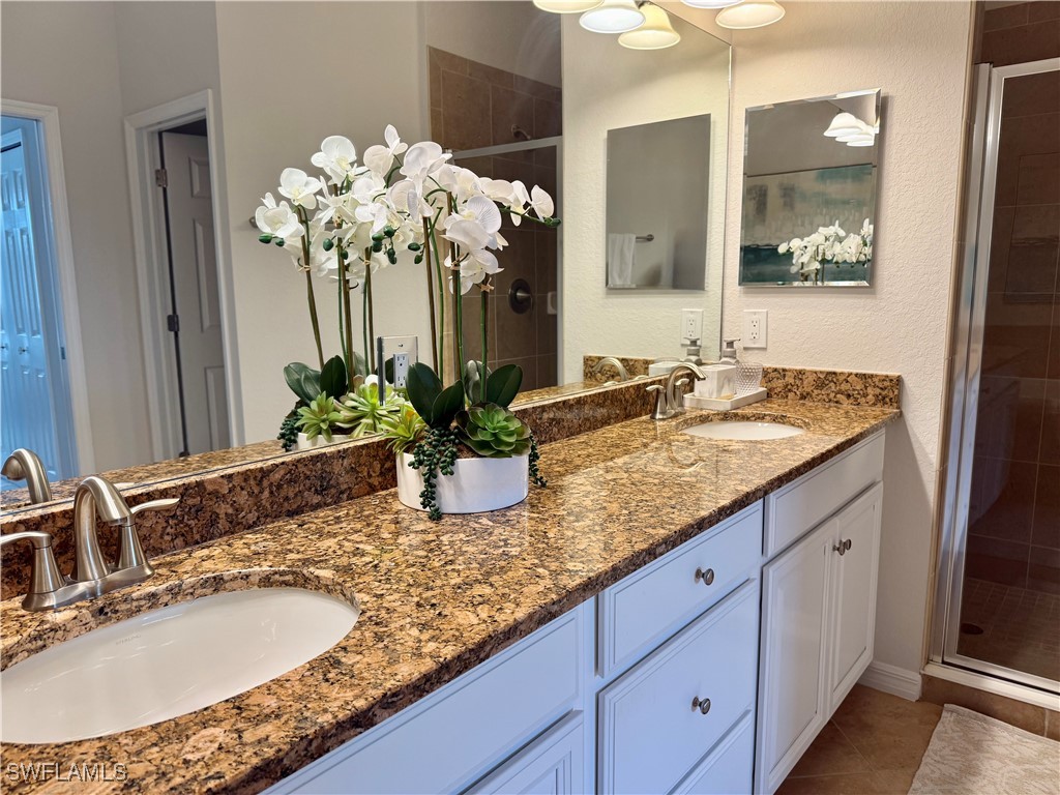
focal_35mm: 24
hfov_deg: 71.6
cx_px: 530
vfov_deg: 56.8
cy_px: 398
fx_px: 735
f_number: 1.78
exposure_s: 1/120
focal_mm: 6.76
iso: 100
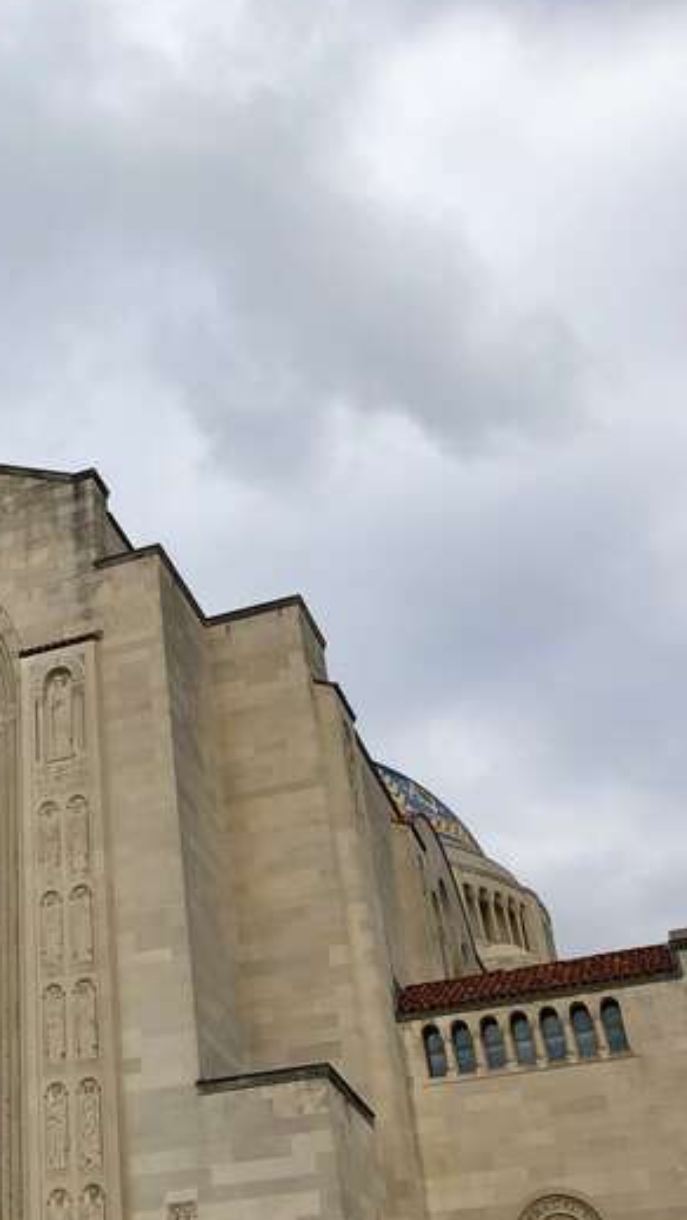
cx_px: 9
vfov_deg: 43.7
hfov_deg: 24.4
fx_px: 1522
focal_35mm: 47
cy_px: 672
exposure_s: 1/1799
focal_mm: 3.99
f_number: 1.8
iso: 20
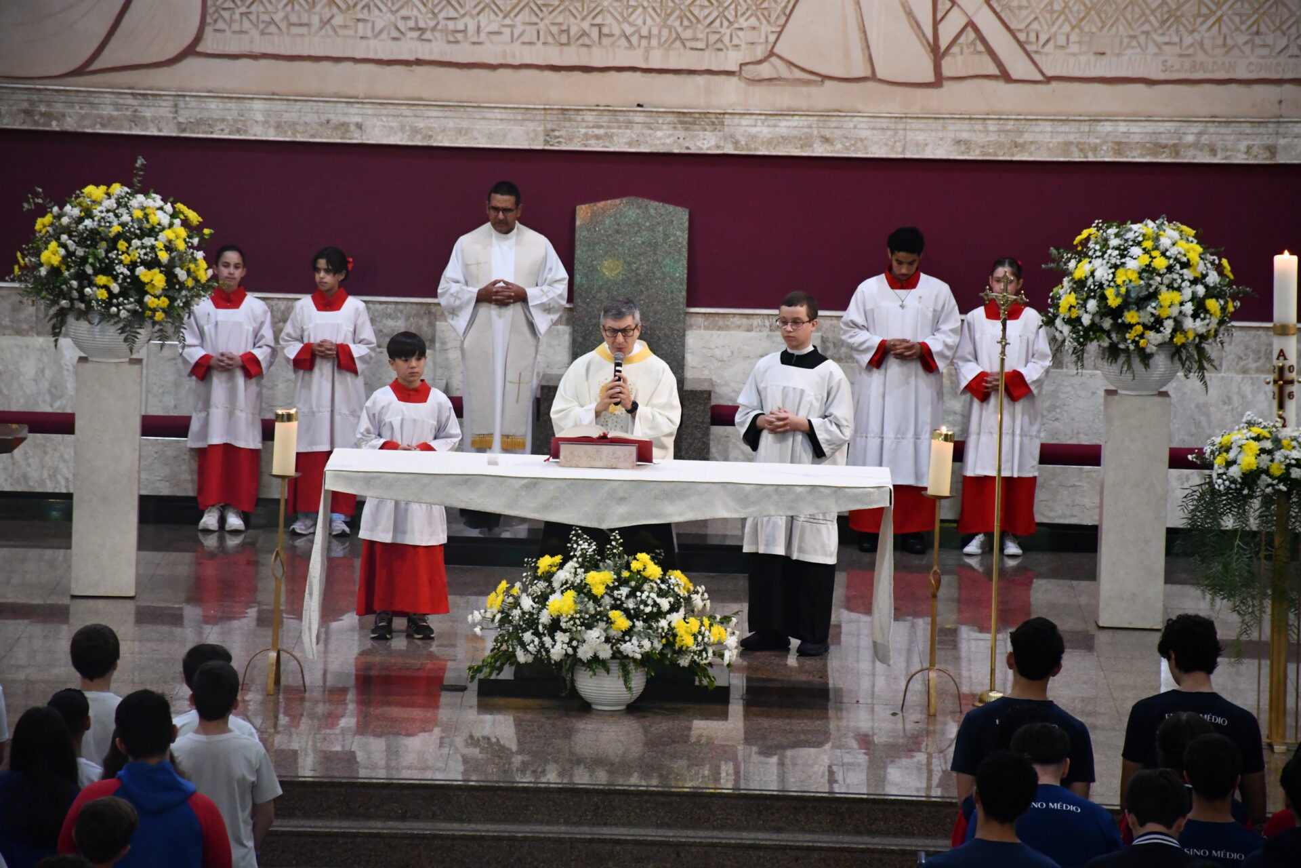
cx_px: 650
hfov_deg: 10.5
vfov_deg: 7.0
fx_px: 7047
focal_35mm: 195
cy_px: 434
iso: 3600
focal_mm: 130
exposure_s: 1/125
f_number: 5.6
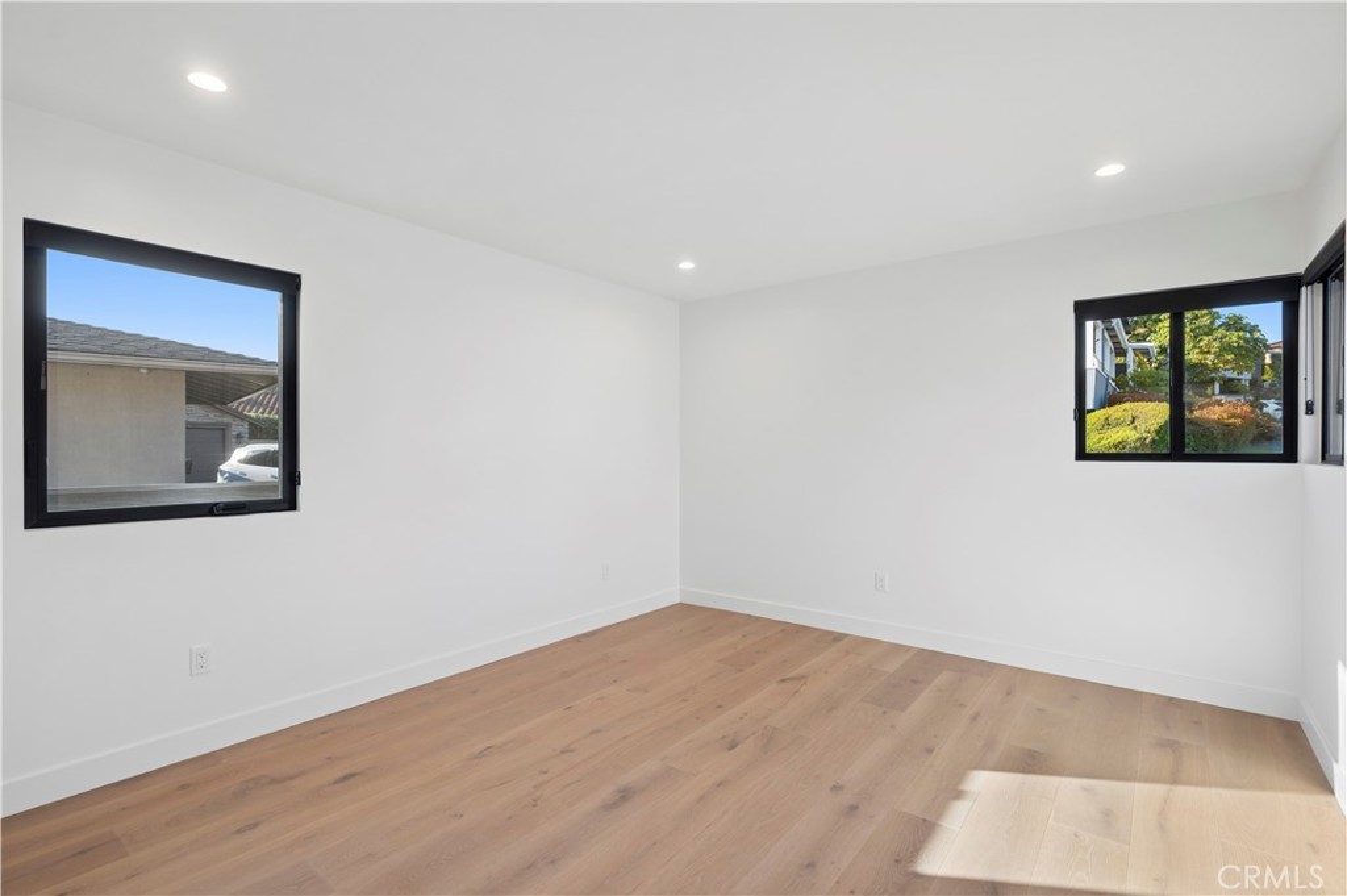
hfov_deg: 96.8
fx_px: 598
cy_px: 448
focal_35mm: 16
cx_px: 674
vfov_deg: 73.7
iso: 125
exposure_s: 1/25
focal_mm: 16
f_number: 9
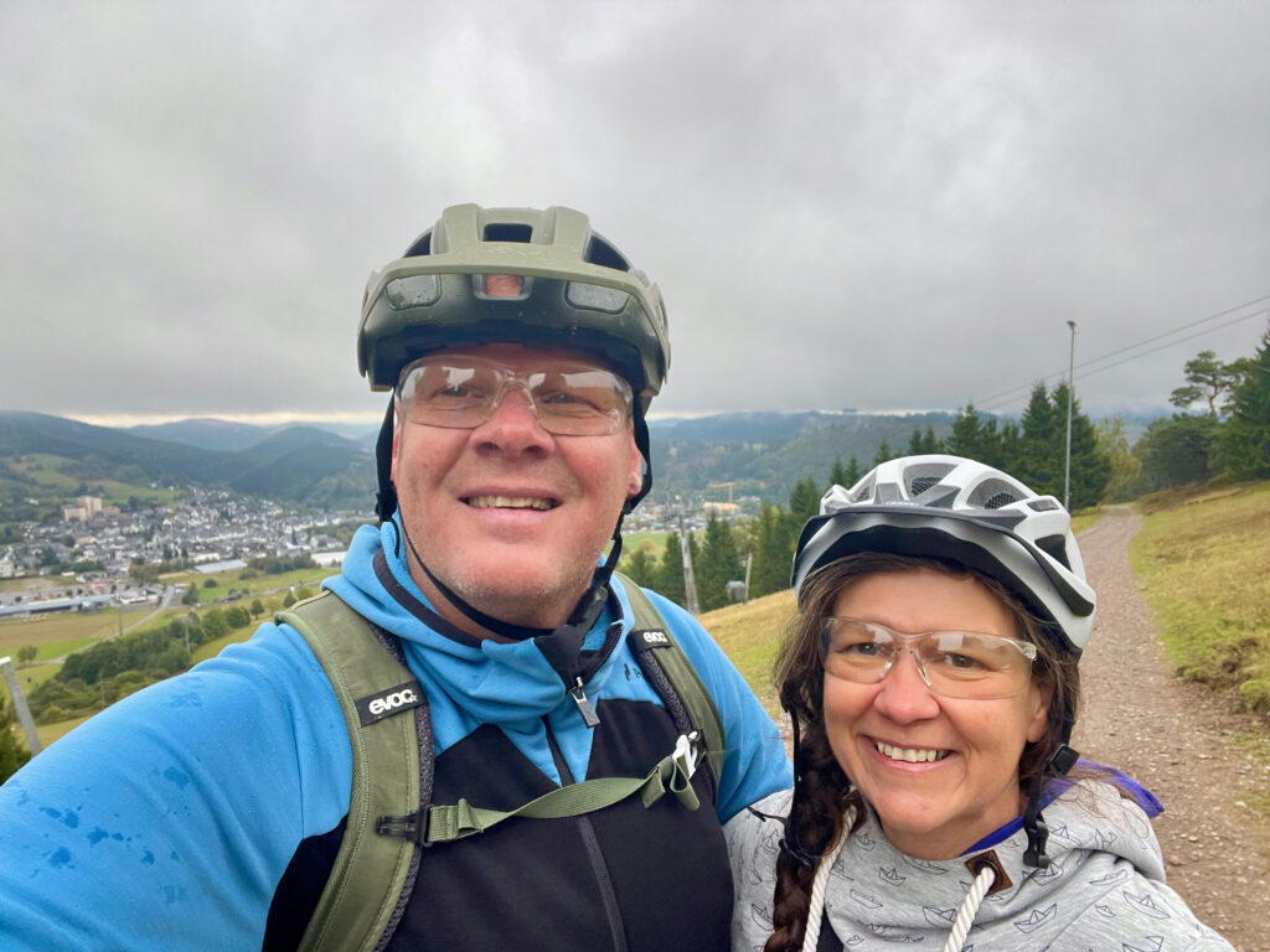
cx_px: 635
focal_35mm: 23
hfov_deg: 73.9
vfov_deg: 58.9
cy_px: 476
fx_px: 844
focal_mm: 2.71
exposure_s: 1/82
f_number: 2.2
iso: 100
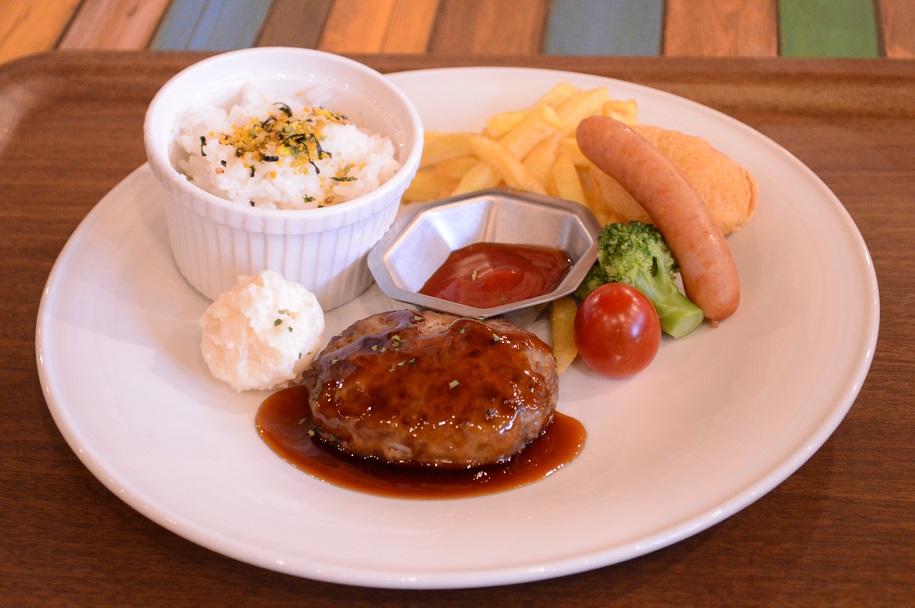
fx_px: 1828
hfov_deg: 28.1
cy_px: 304
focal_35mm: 72
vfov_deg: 18.9
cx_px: 458
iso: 2500
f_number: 5.6
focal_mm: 48
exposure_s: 1/80
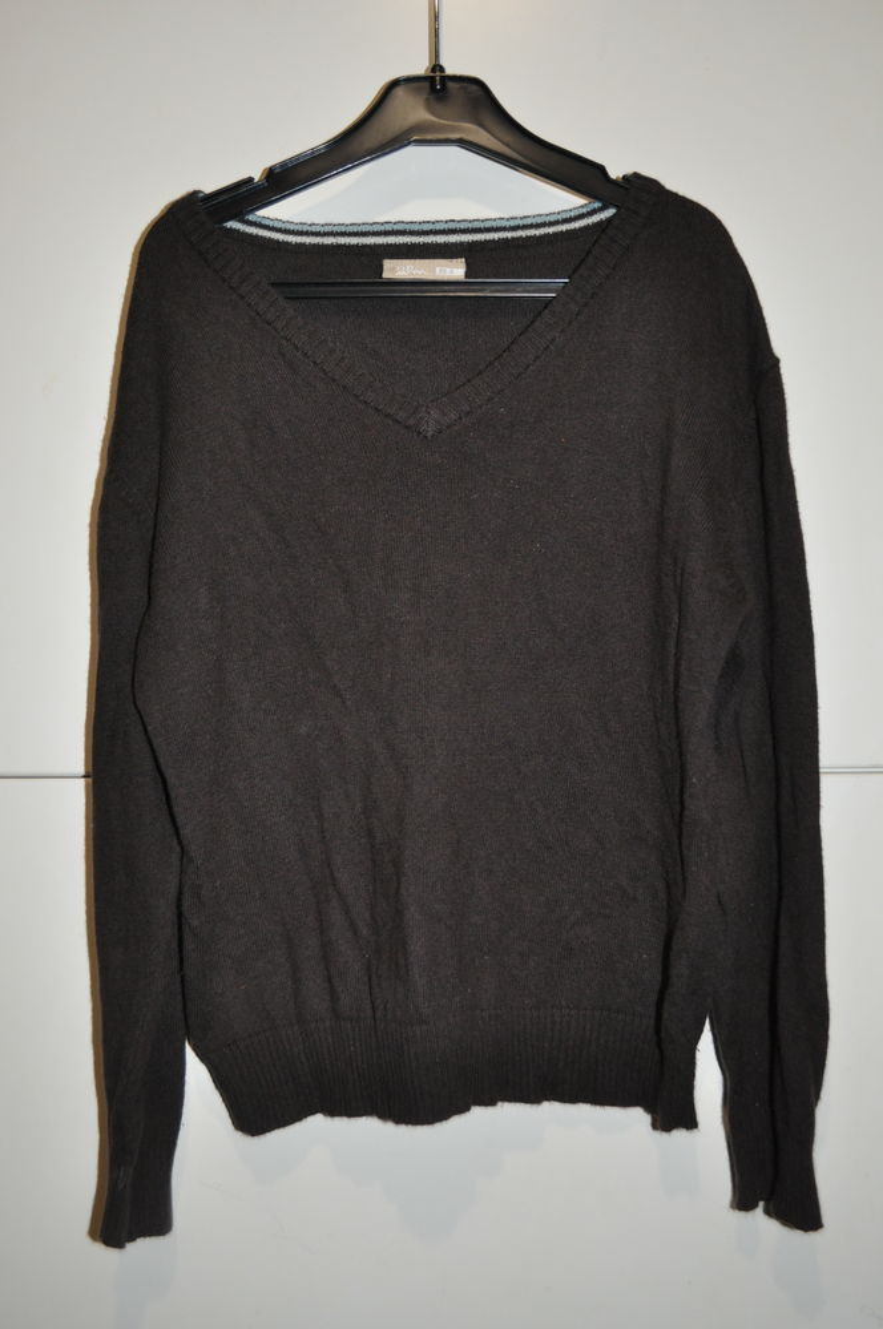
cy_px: 664
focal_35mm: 39
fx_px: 1439
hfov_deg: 34.1
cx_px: 442
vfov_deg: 49.6
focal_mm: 26
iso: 800
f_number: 4.2
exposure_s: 1/60
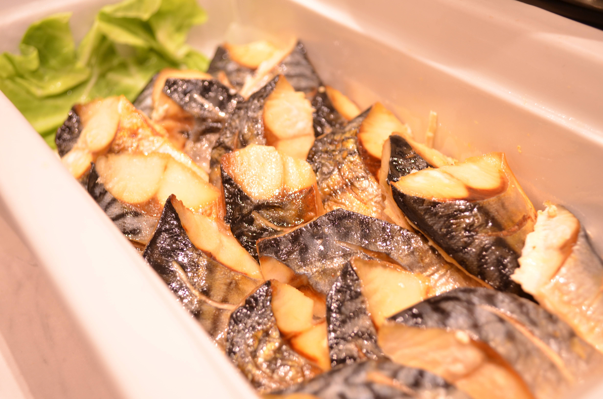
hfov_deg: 39.0
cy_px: 200
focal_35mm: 51
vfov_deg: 26.4
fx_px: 852
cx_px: 302
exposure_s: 1/15
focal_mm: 34
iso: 400
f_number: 5
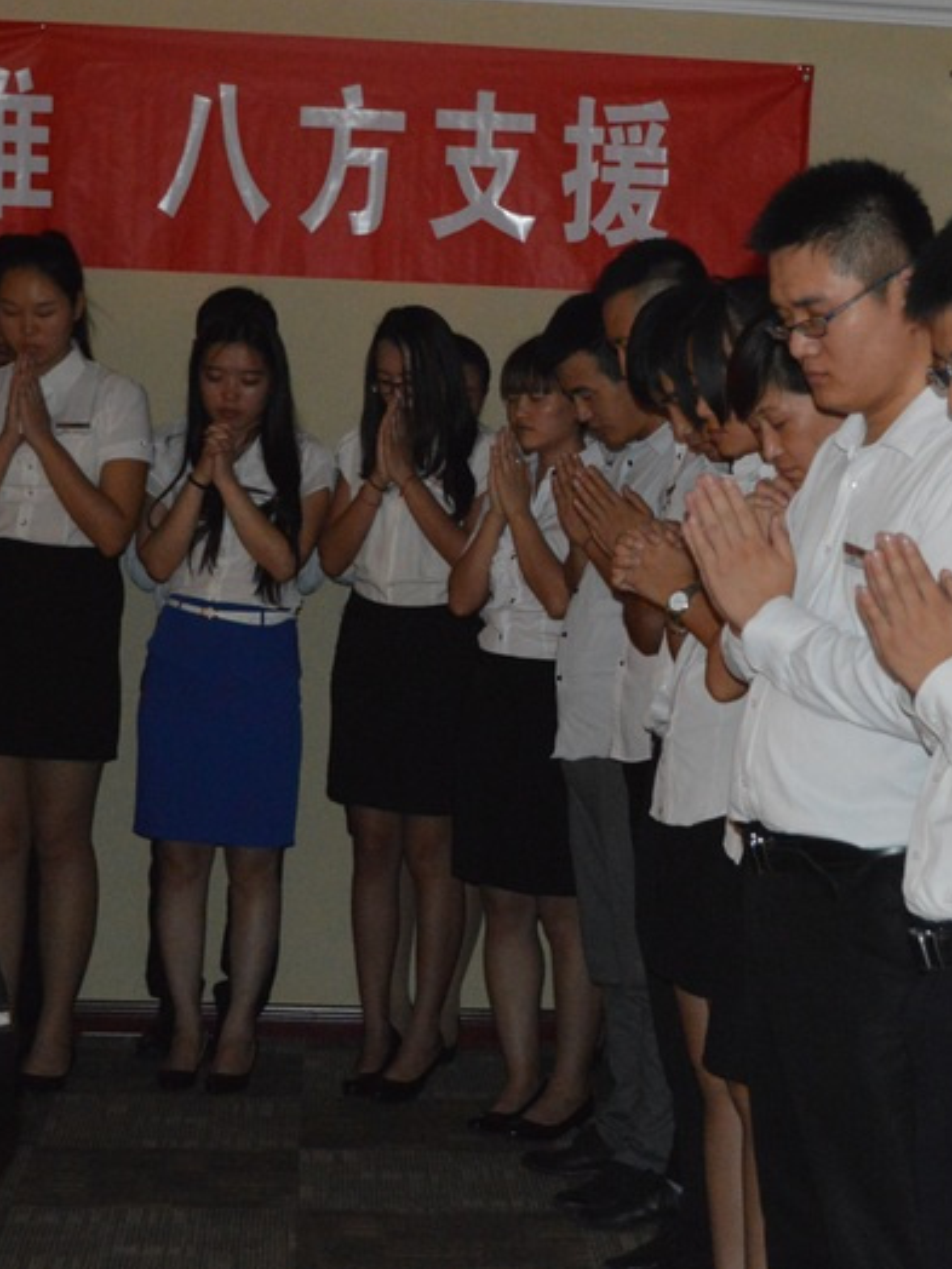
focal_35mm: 88
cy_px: 631
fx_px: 3227
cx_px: 751
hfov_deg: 16.7
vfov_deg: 22.3
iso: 3200
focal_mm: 40
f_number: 5
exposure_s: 1/60
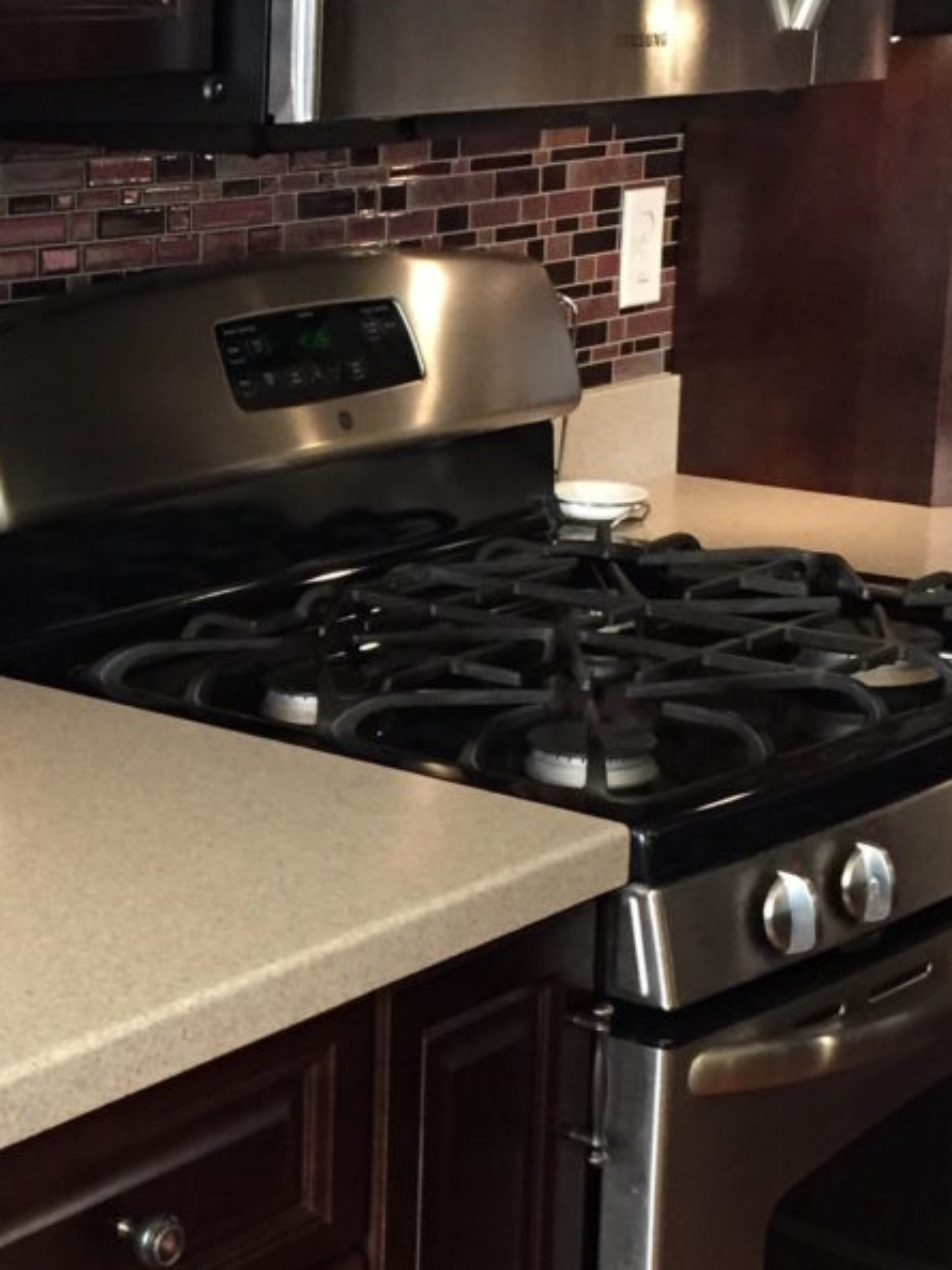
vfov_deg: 26.0
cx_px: -9
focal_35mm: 75
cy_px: 697
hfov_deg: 19.1
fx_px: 2752
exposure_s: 1/30
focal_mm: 4.15
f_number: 2.2
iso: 160
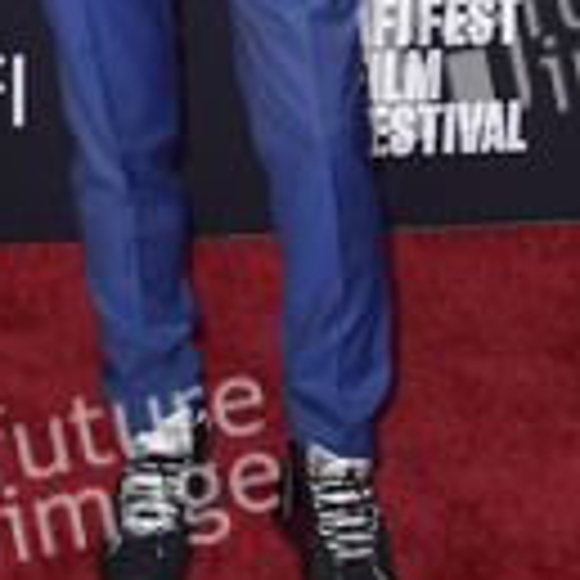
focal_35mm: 111
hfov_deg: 15.7
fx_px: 2104
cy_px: -189
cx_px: 182
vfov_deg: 14.9
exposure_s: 1/200
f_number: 6.3
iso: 500
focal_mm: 42
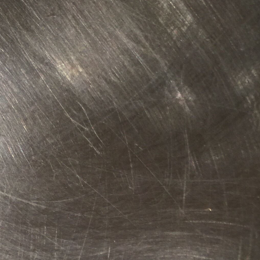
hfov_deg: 21.1
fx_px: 697
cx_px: 137
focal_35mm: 82
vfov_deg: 20.1
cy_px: 292
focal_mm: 4.15
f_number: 2.2
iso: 64
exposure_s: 1/33
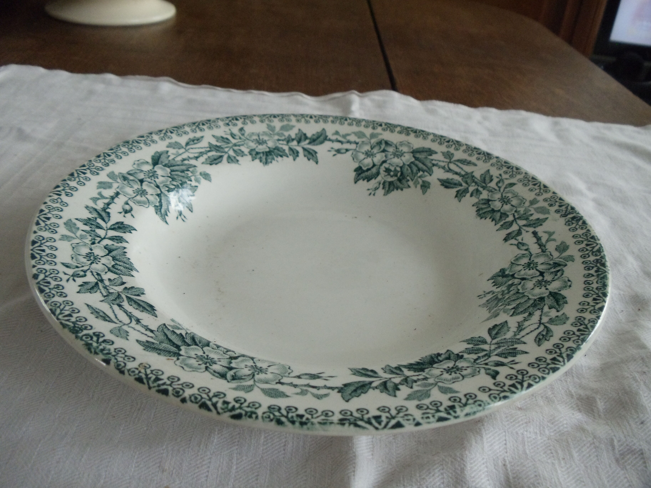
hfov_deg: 42.9
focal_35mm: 44
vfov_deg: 32.9
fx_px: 827
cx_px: 326
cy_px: 244
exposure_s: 1/50
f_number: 3.5
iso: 400
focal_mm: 6
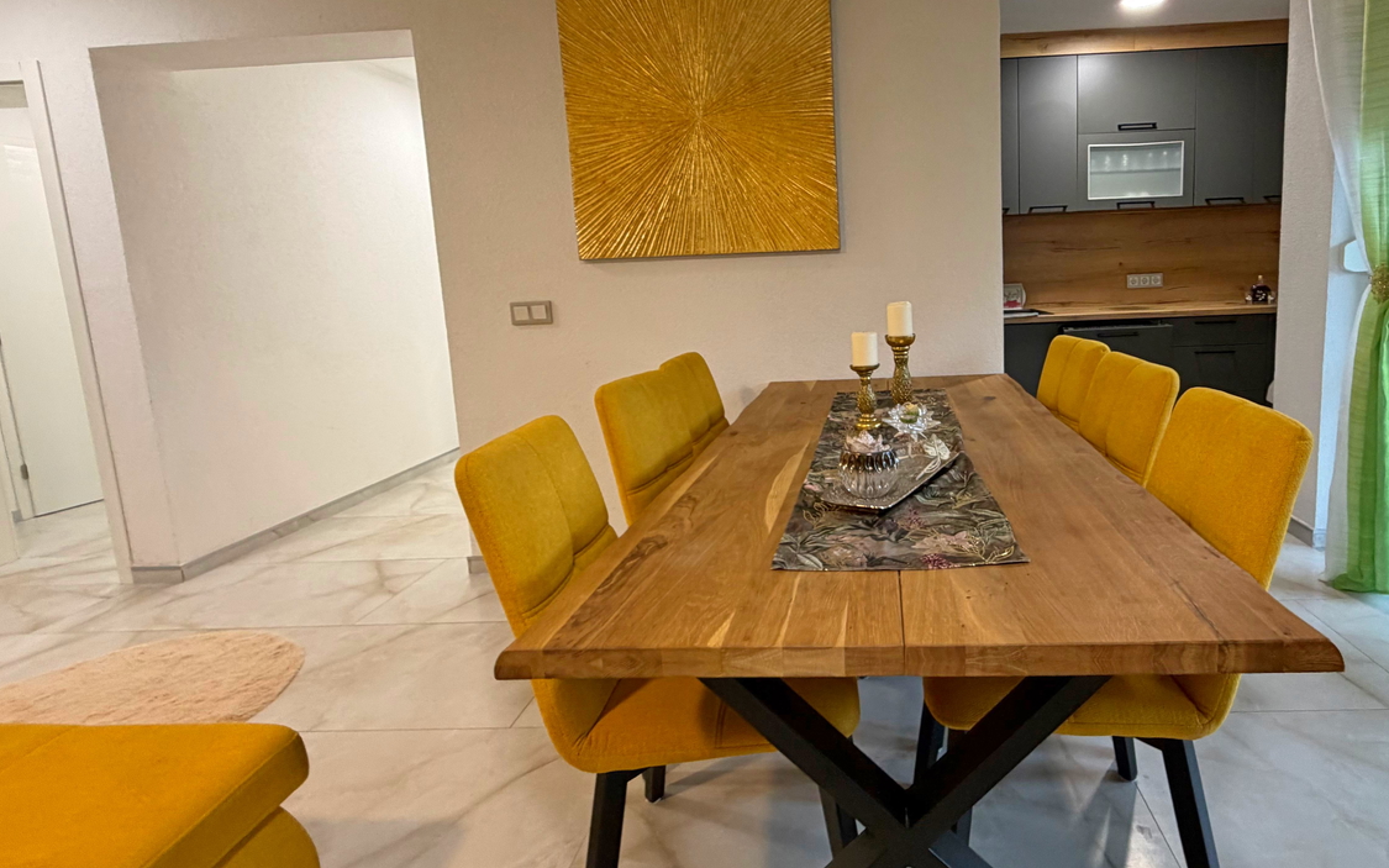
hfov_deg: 86.6
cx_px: 848
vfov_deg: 61.9
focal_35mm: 19
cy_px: 370
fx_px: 719
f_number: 2.2
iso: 200
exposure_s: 1/50
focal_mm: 2.22
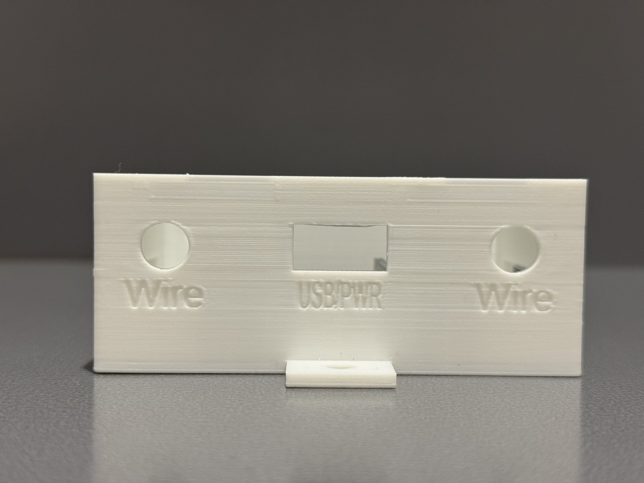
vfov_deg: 30.3
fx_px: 893
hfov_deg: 39.7
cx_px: 322
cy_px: 242
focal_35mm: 48
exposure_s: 1/60
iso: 100
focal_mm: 6.76
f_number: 1.78
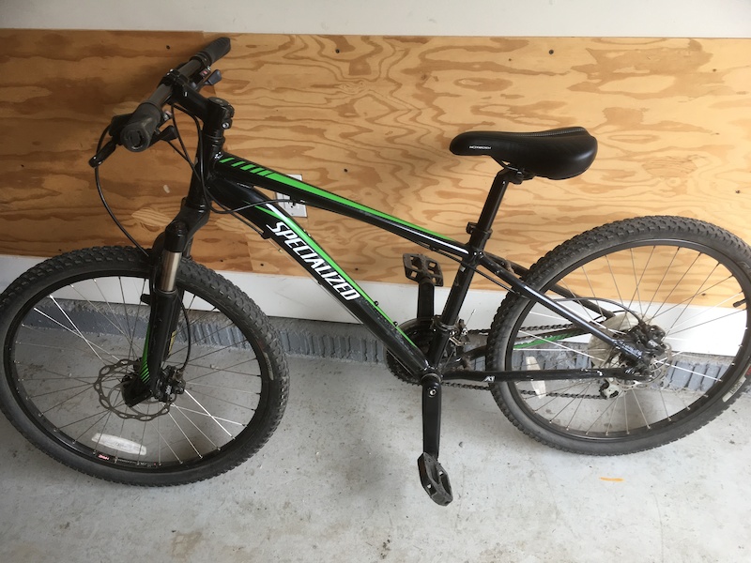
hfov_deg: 61.7
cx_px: 376
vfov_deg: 48.2
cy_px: 282
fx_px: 629
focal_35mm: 29
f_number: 2.2
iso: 40
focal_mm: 4.15
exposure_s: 1/120
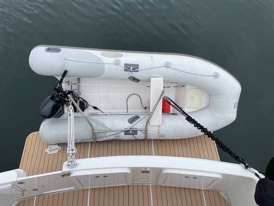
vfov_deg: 53.1
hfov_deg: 67.3
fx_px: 206
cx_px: 137
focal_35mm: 26
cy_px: 103
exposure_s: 1/1335
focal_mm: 4.2
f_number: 1.6
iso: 32
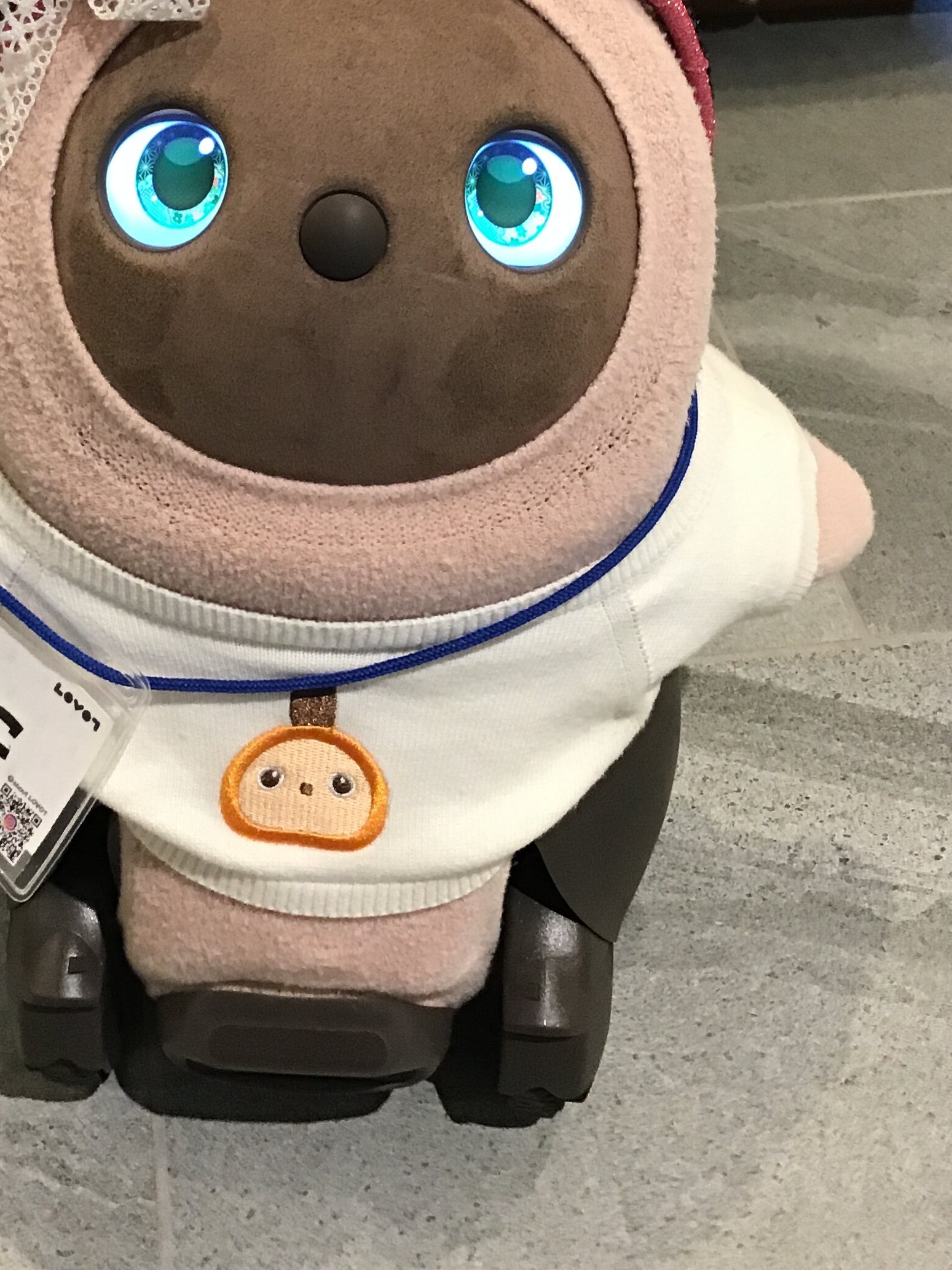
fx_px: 1797
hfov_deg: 29.6
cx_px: 357
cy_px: 346
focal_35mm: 49
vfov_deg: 38.1
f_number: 2.4
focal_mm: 3.3
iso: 125
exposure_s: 1/30
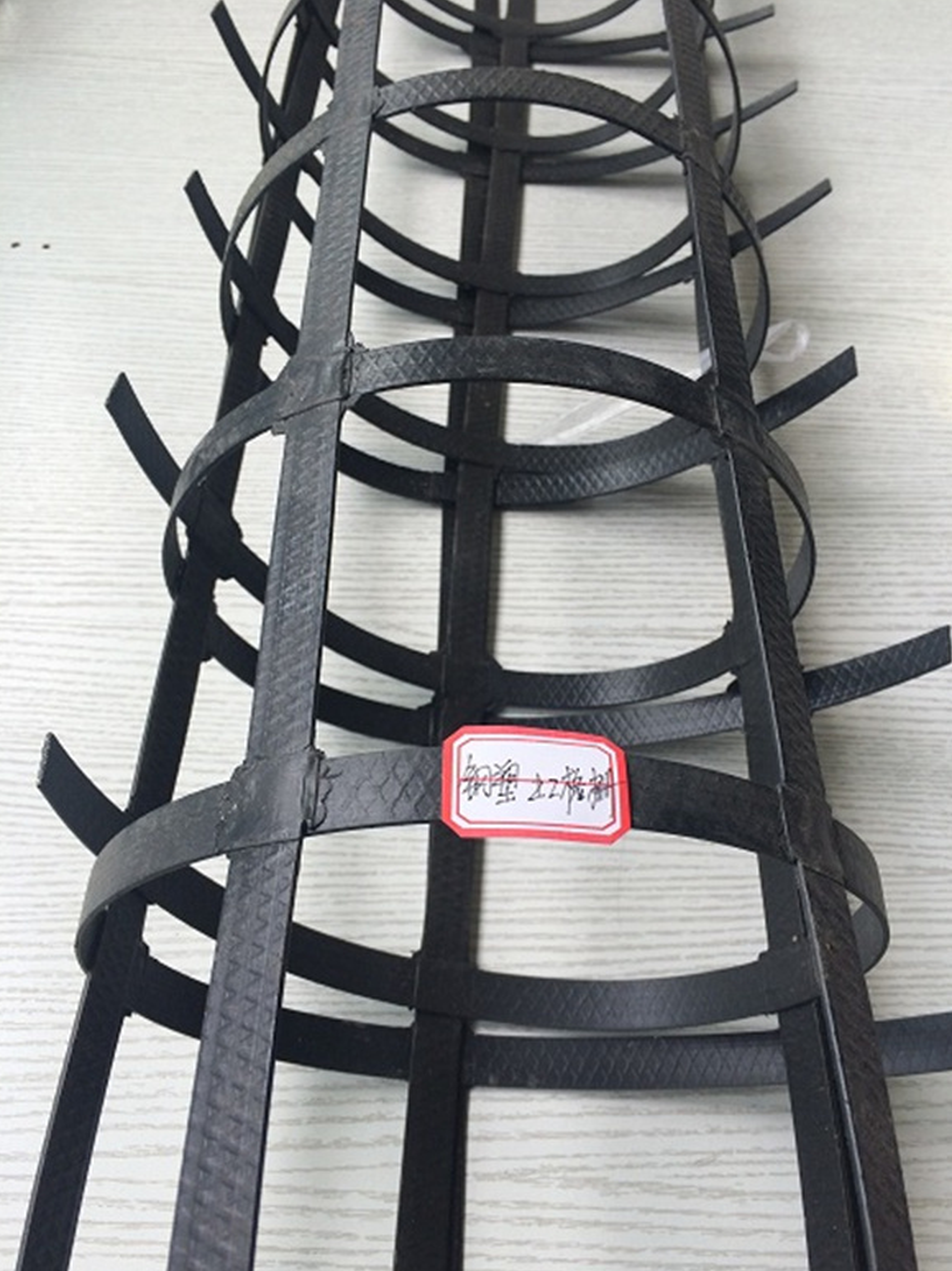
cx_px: 481
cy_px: 641
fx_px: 1137
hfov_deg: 45.4
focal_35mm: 31
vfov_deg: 58.4
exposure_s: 1/304
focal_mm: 4.12
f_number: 2.2
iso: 32
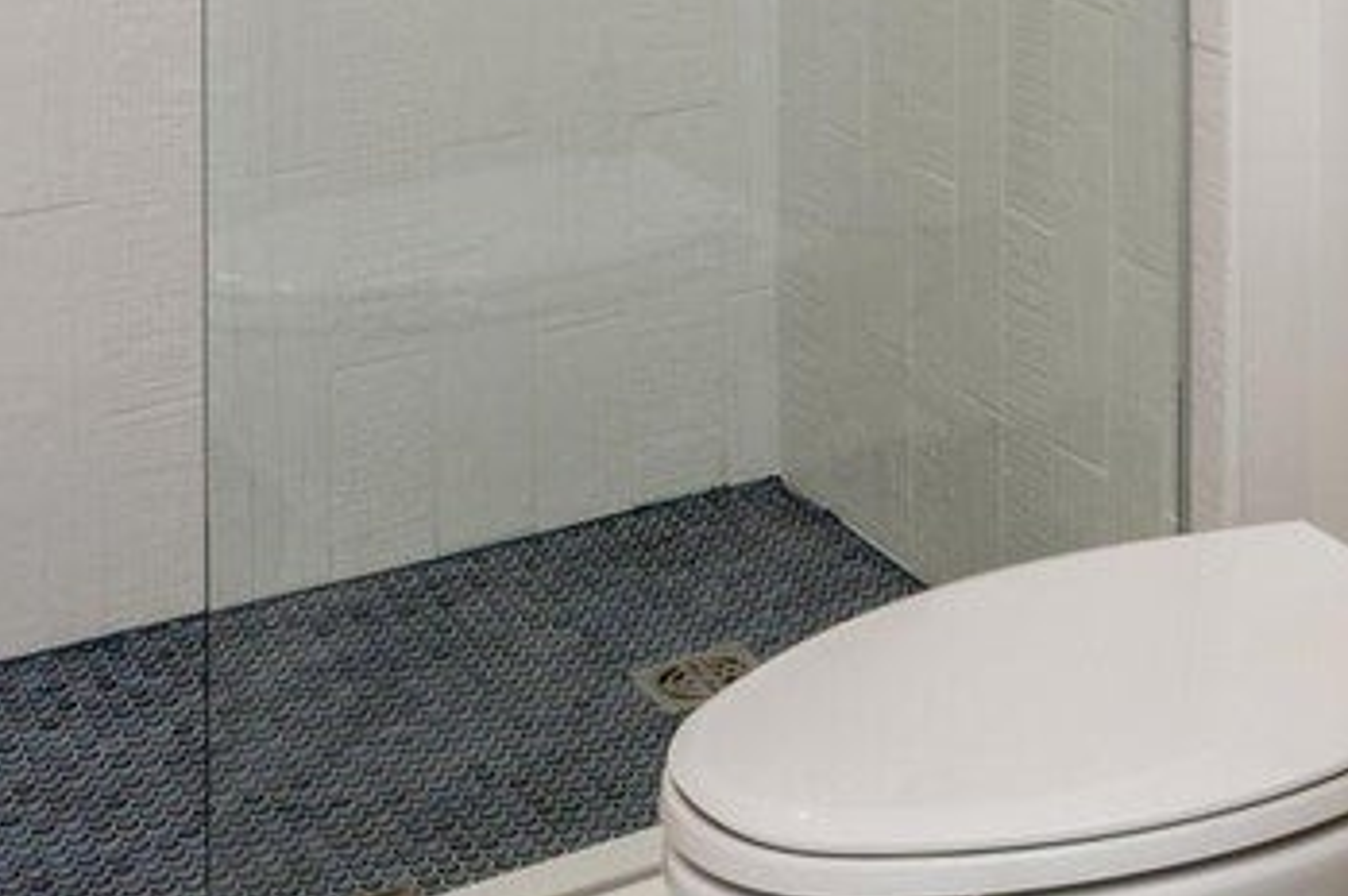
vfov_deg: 16.2
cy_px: -533
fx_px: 2806
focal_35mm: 75
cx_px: 1549
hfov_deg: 24.8
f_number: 9
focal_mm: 17
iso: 400
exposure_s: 1/60
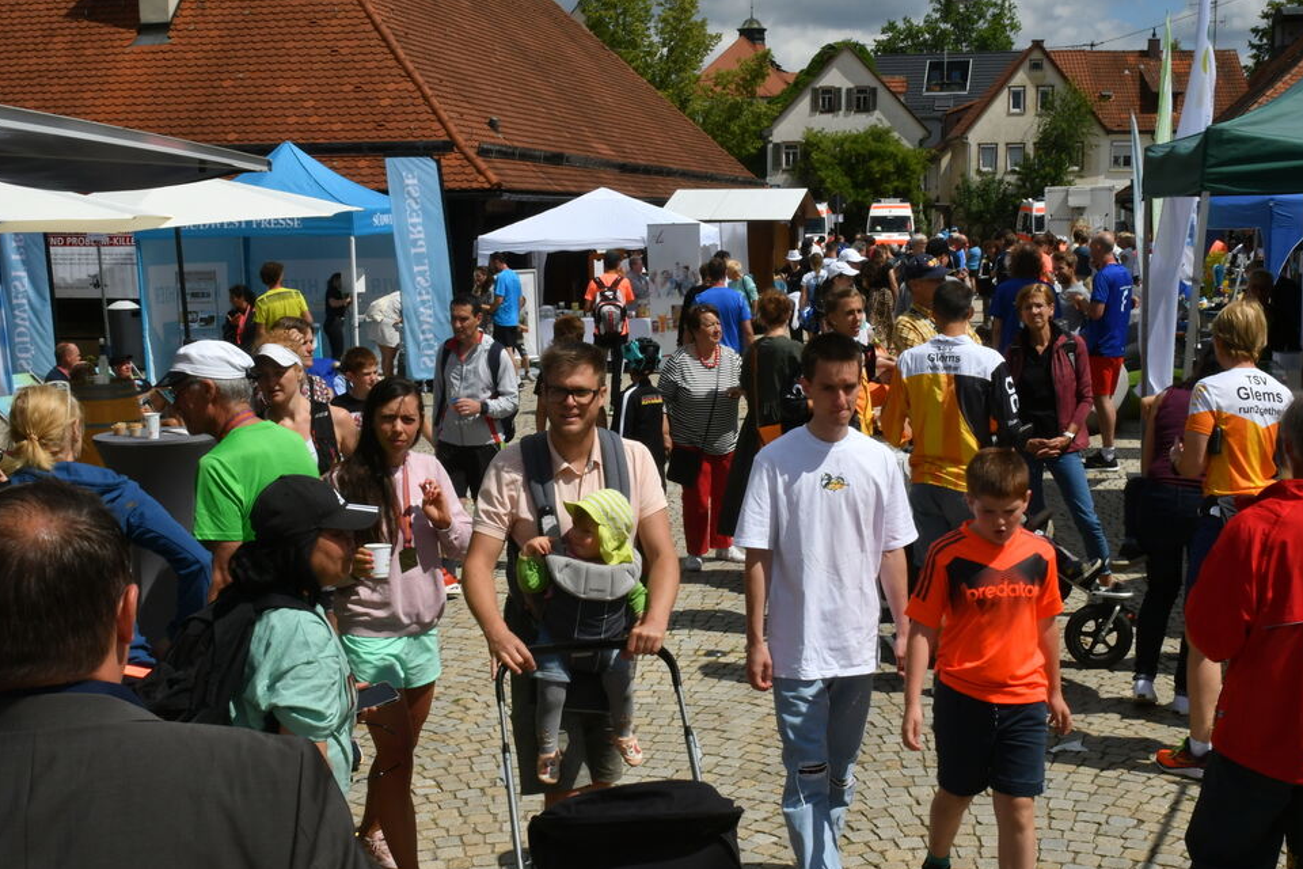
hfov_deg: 43.6
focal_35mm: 45
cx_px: 675
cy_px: 474
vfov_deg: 29.8
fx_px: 1629
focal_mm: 24
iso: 320
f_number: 20
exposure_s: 1/250
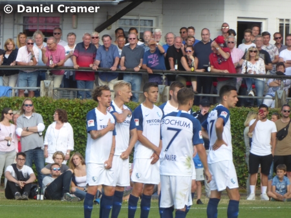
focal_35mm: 678
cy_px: 109
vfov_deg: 2.2
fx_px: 5703
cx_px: 146
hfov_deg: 2.9
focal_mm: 121.5
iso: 125
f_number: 6.3
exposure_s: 1/125
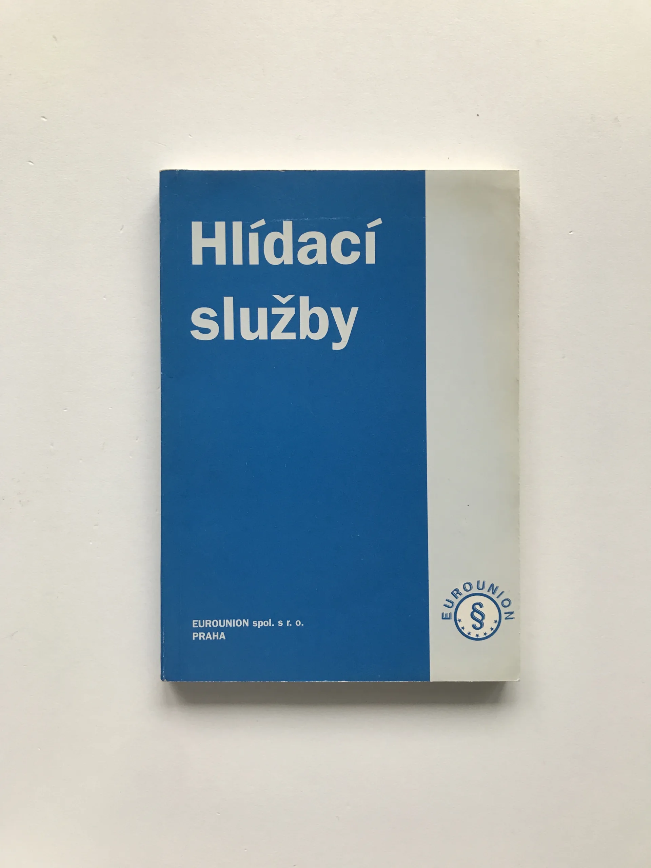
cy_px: 434
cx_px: 326
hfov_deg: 49.7
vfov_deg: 63.4
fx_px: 702
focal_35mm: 28
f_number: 1.8
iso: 20
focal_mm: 3.99
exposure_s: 1/33
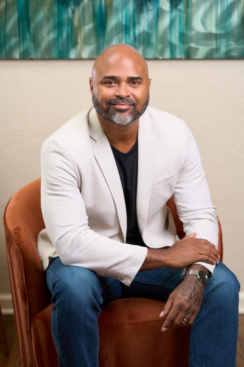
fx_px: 1006
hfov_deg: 13.8
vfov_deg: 20.6
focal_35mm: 99
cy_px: 184
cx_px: 122
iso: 400
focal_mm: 99
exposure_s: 1/250
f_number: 4.5
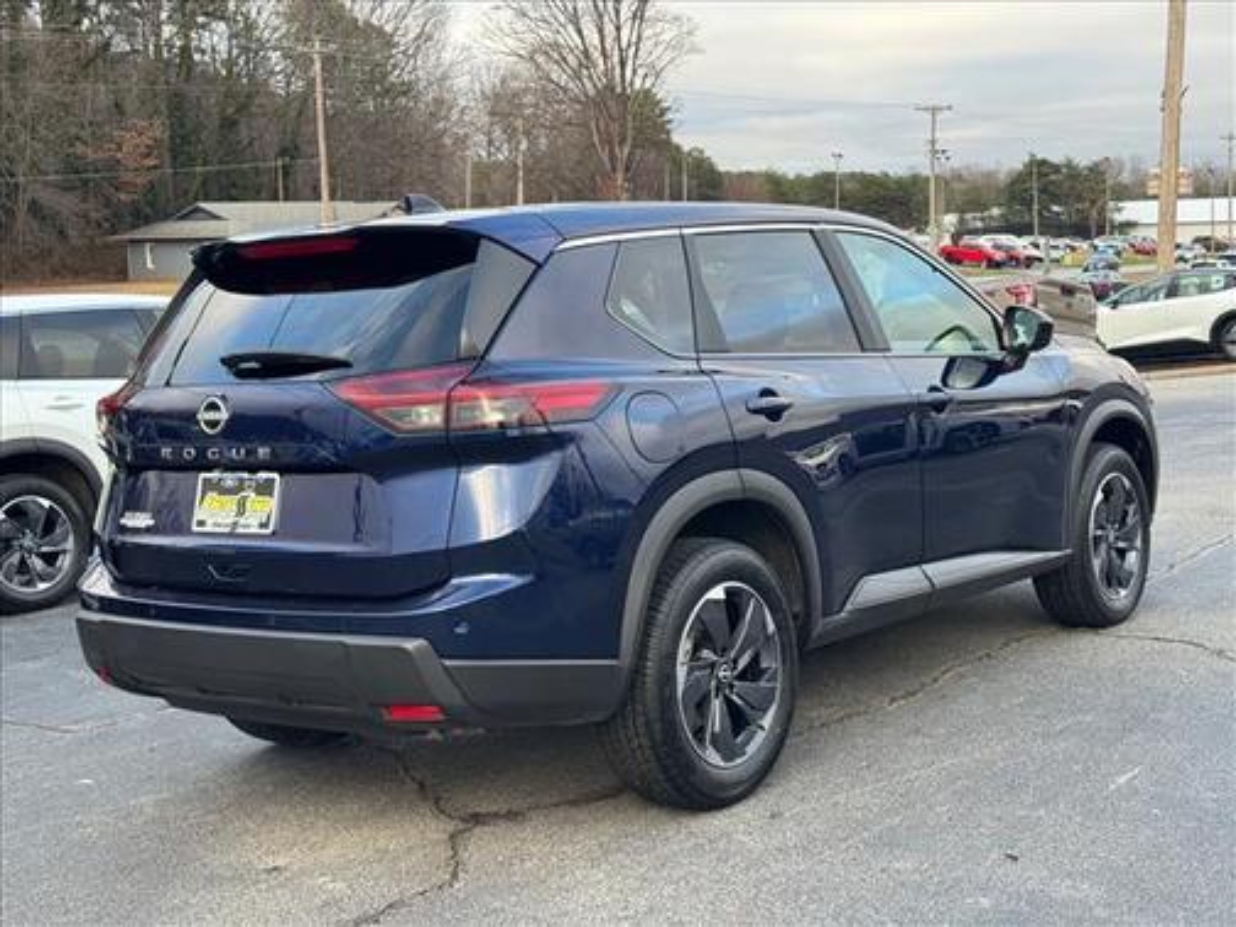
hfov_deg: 39.7
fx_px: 1714
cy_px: 464
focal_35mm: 48
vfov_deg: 30.3
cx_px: 618
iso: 64
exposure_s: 1/336
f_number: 1.78
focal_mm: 6.76
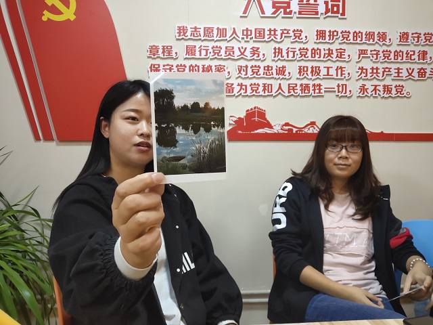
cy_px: 162
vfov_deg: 53.1
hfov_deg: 67.3
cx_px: 216
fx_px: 325
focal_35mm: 26
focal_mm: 3.87
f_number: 2
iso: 781
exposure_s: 1/25
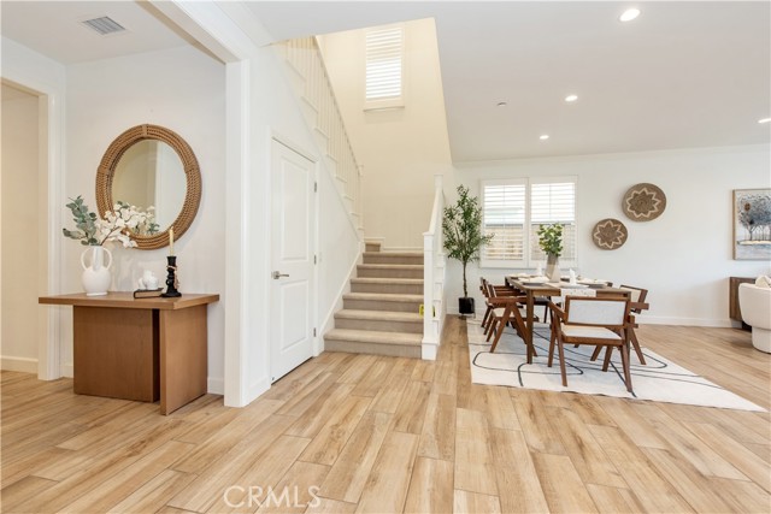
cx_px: 386
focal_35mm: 15
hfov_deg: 100.4
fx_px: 321
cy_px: 257
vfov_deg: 77.4
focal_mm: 15
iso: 800
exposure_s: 1/100
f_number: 5
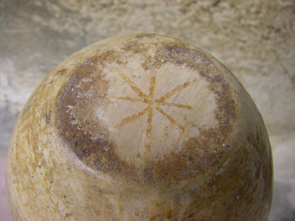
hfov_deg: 49.0
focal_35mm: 38
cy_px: 110
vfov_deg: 37.7
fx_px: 324
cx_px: 148
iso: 400
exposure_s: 1/100
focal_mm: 6.3
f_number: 3.5
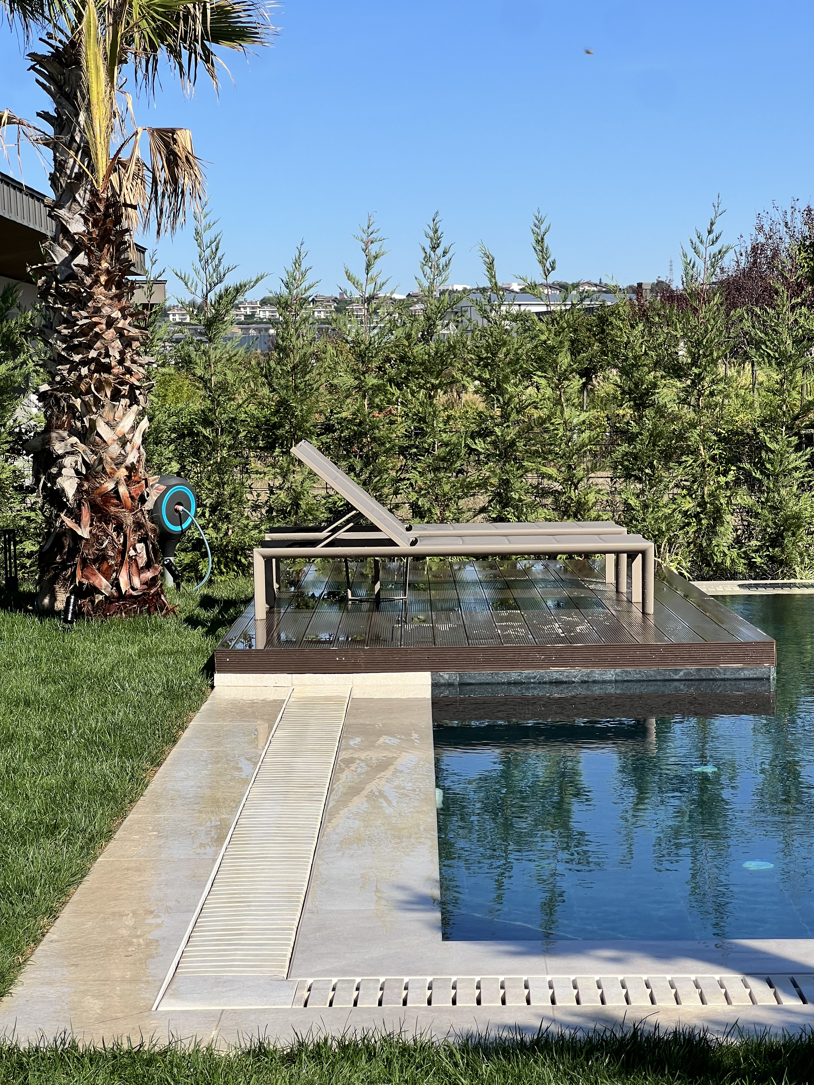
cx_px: 407
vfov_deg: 25.3
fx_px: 2414
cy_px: 542
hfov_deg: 19.1
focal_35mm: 77
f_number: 2.8
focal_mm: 9
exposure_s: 1/815
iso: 32
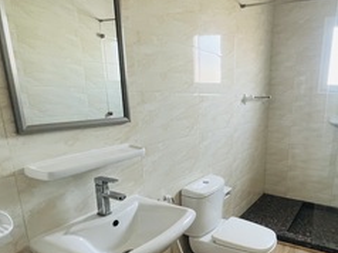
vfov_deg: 53.9
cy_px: 166
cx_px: 242
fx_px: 244
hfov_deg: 66.3
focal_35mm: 25
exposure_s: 1/88
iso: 250
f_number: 1.8
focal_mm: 1.57
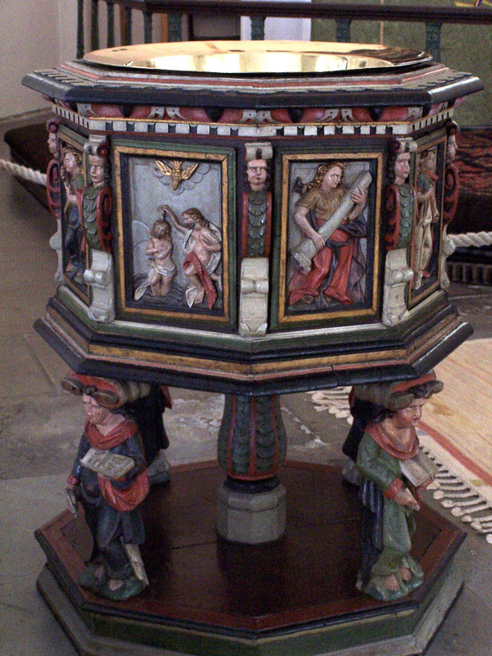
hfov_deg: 19.6
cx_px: 246
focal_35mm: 75
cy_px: 328
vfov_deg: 26.0
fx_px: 1421
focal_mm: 12.4
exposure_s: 1/20
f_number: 3.2
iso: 400
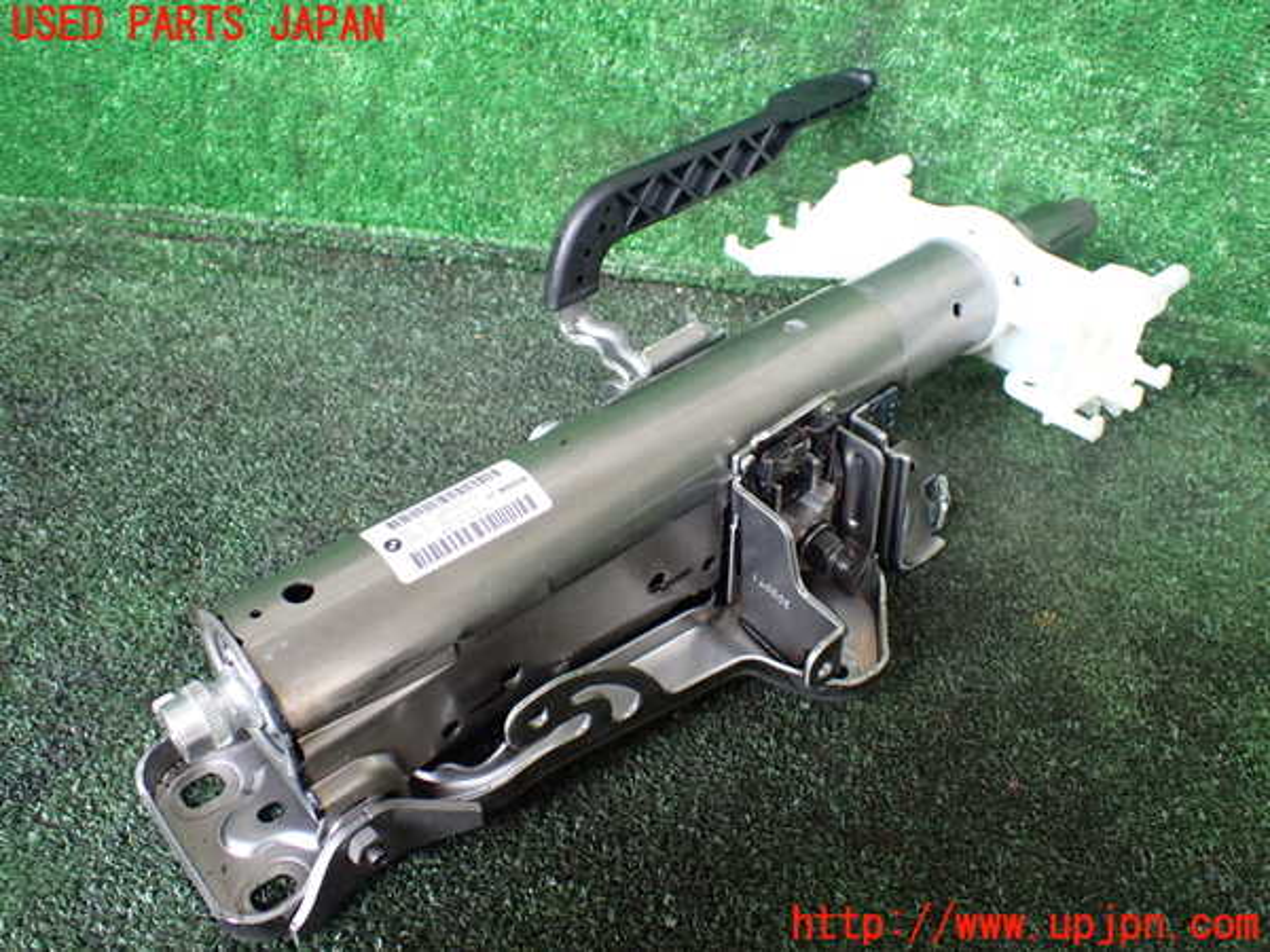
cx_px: 635
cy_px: 476
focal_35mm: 30
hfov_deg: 60.0
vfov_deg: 46.8
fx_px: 1101
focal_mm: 5.4
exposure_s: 1/125
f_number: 2.3
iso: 800
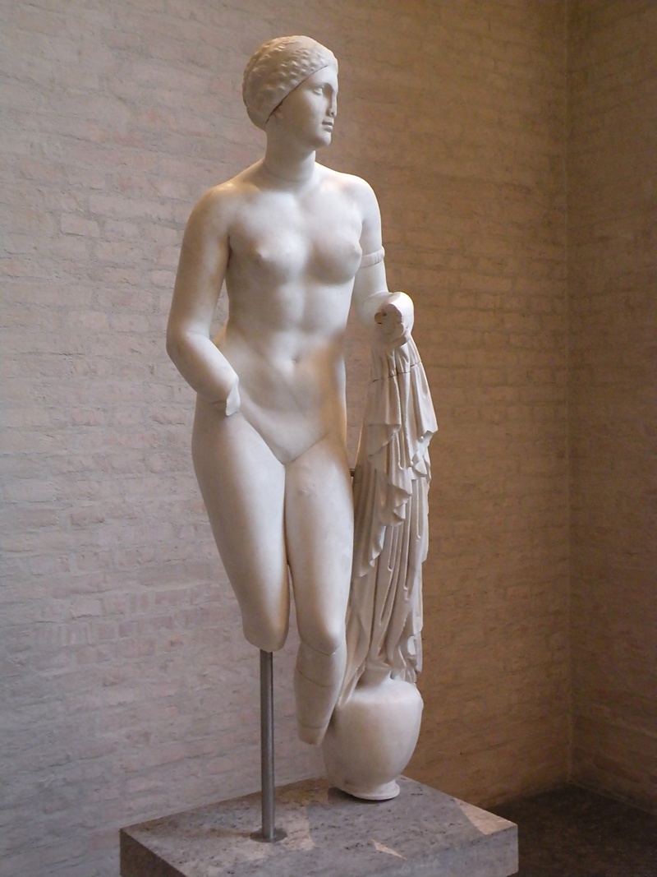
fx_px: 1063
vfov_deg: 44.8
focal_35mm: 42
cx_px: 328
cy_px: 438
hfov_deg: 34.3
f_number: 3.2
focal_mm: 7.4
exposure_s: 1/18.5
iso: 400
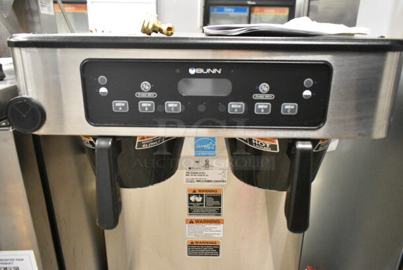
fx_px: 303
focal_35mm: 27
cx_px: 202
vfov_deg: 48.0
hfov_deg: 67.3
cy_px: 135
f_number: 4
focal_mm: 18
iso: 6400
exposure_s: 1/80
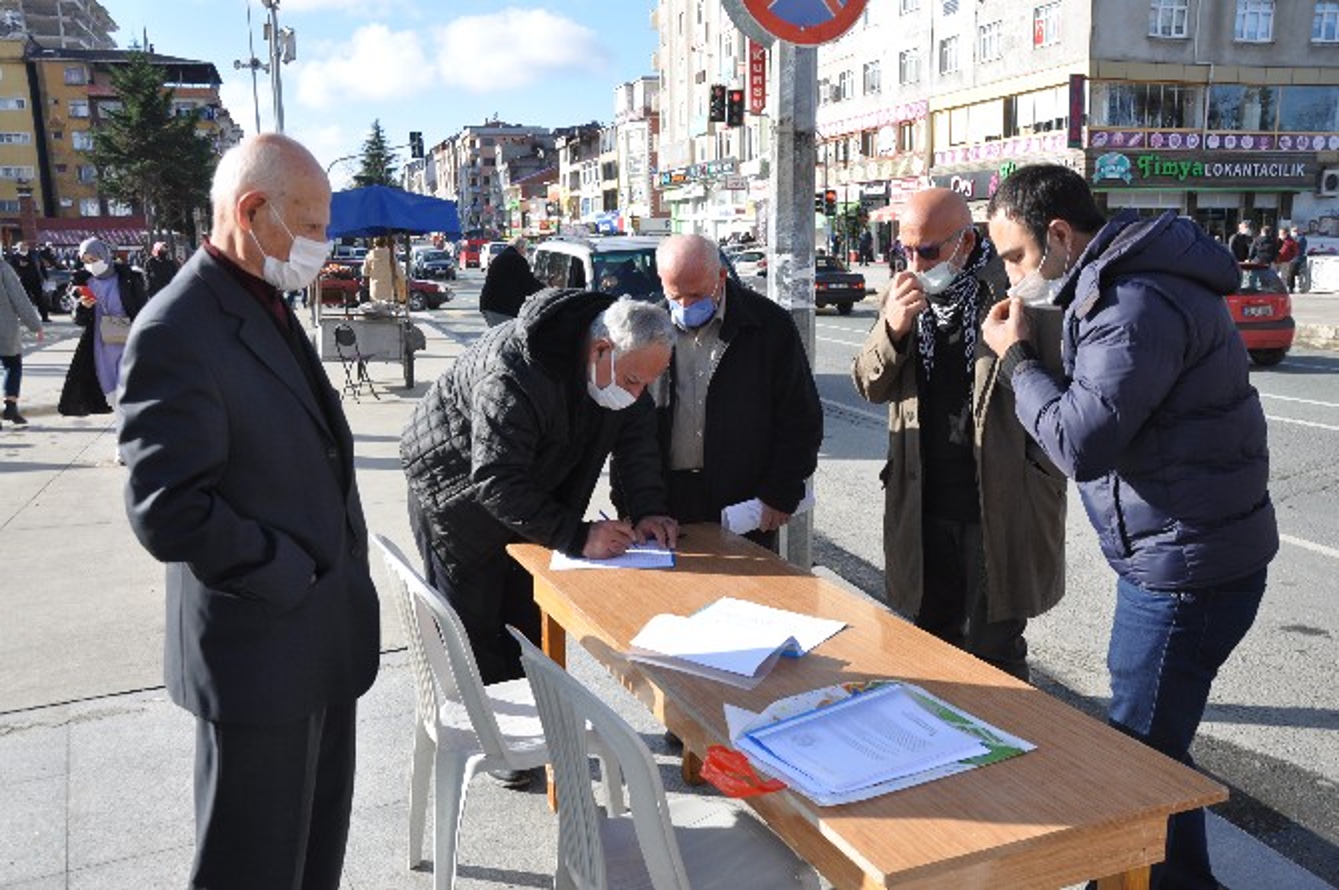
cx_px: 670
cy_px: 445
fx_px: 1226
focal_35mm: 33
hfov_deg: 57.3
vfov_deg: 39.9
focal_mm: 22
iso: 200
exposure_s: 1/320
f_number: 9
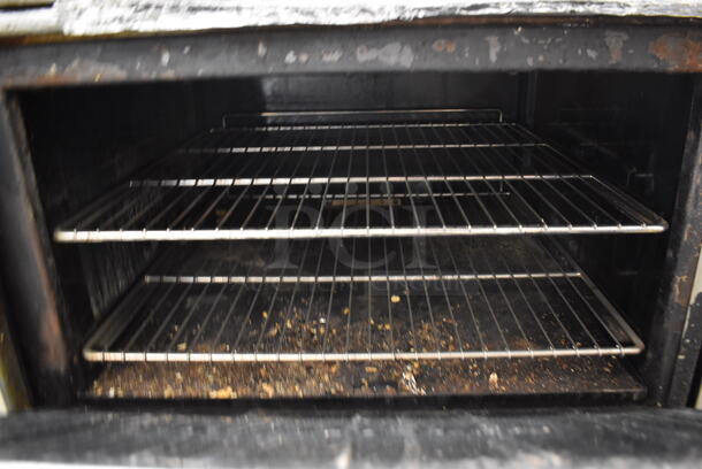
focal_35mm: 27
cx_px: 351
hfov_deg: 67.3
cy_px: 234
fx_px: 527
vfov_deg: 48.0
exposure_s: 1/10
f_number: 3.5
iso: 3200
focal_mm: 18
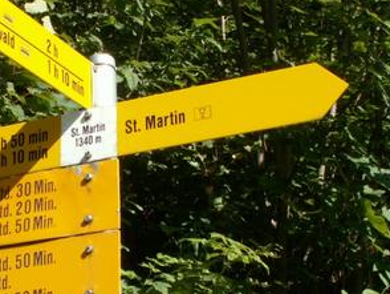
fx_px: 981
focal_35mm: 87
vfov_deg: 17.0
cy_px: 162
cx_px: 115
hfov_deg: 22.3
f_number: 5.6
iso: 50
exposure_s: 1/160
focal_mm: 6.6
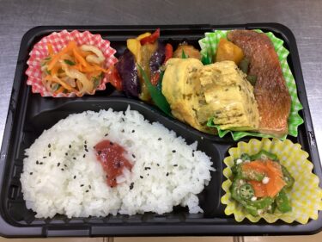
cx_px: 161
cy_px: 121
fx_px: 288
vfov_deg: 45.4
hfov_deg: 58.4
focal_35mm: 31
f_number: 2.4
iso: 160
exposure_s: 1/60
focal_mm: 3.3
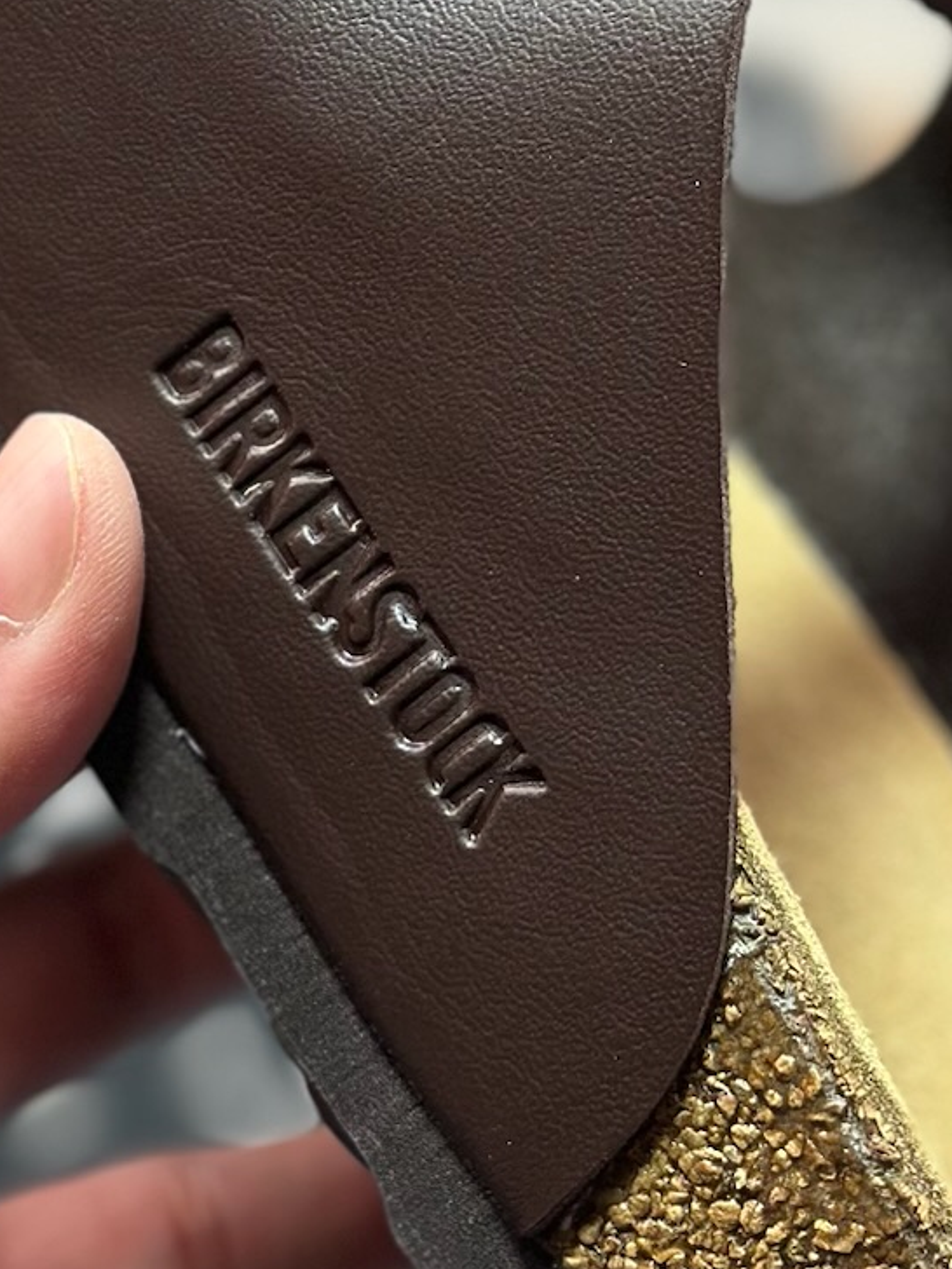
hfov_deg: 11.0
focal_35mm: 135
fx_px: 4950
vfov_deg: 14.5
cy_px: 282
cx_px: 338
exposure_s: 1/143
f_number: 1.78
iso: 64
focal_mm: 6.86
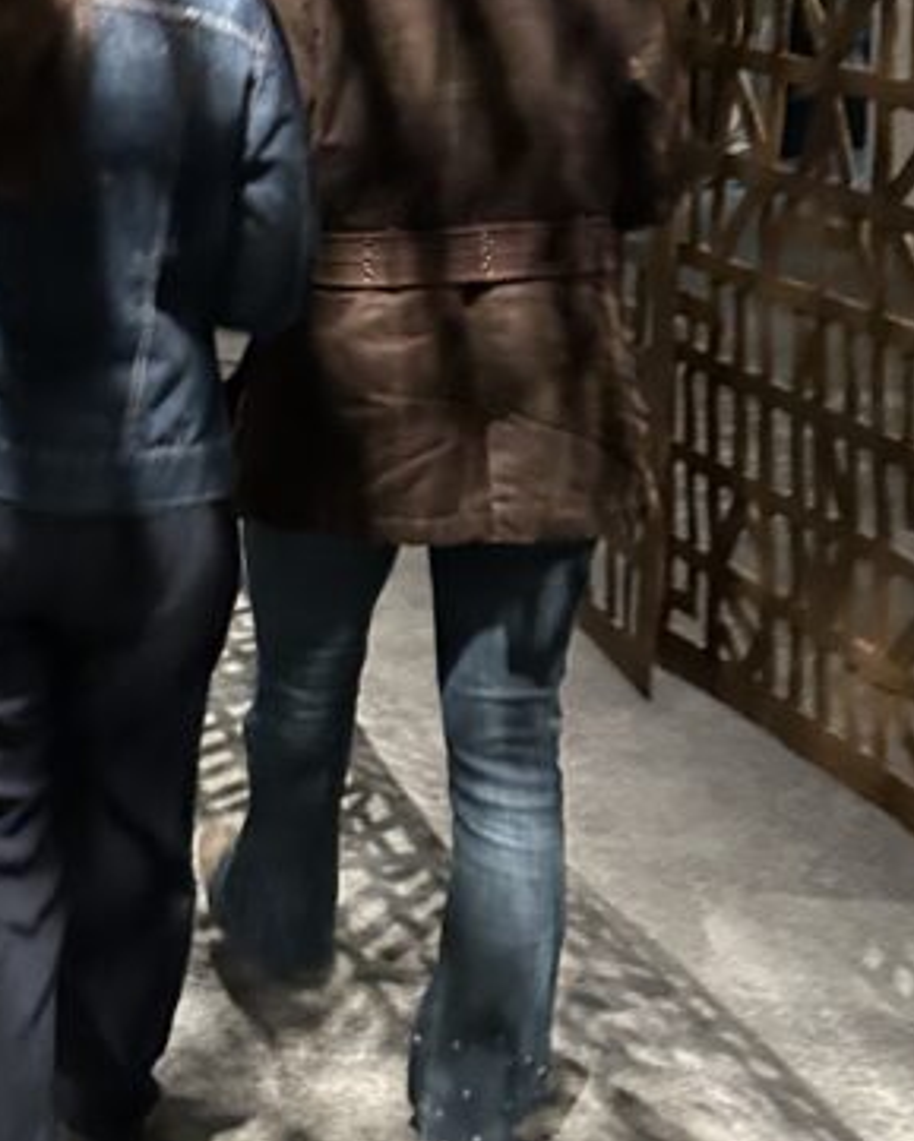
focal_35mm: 72
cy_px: 281
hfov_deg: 19.8
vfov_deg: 26.1
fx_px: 2434
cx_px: -225
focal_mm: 5.7
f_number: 1.5
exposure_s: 1/38
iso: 640
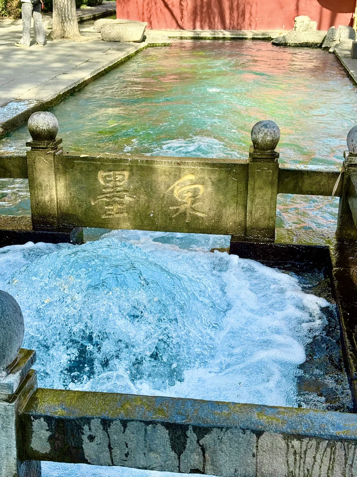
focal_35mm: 48
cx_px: 178
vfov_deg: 39.7
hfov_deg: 30.3
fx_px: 660
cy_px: 238
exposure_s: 1/756
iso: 64
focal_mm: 6.76
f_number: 1.78
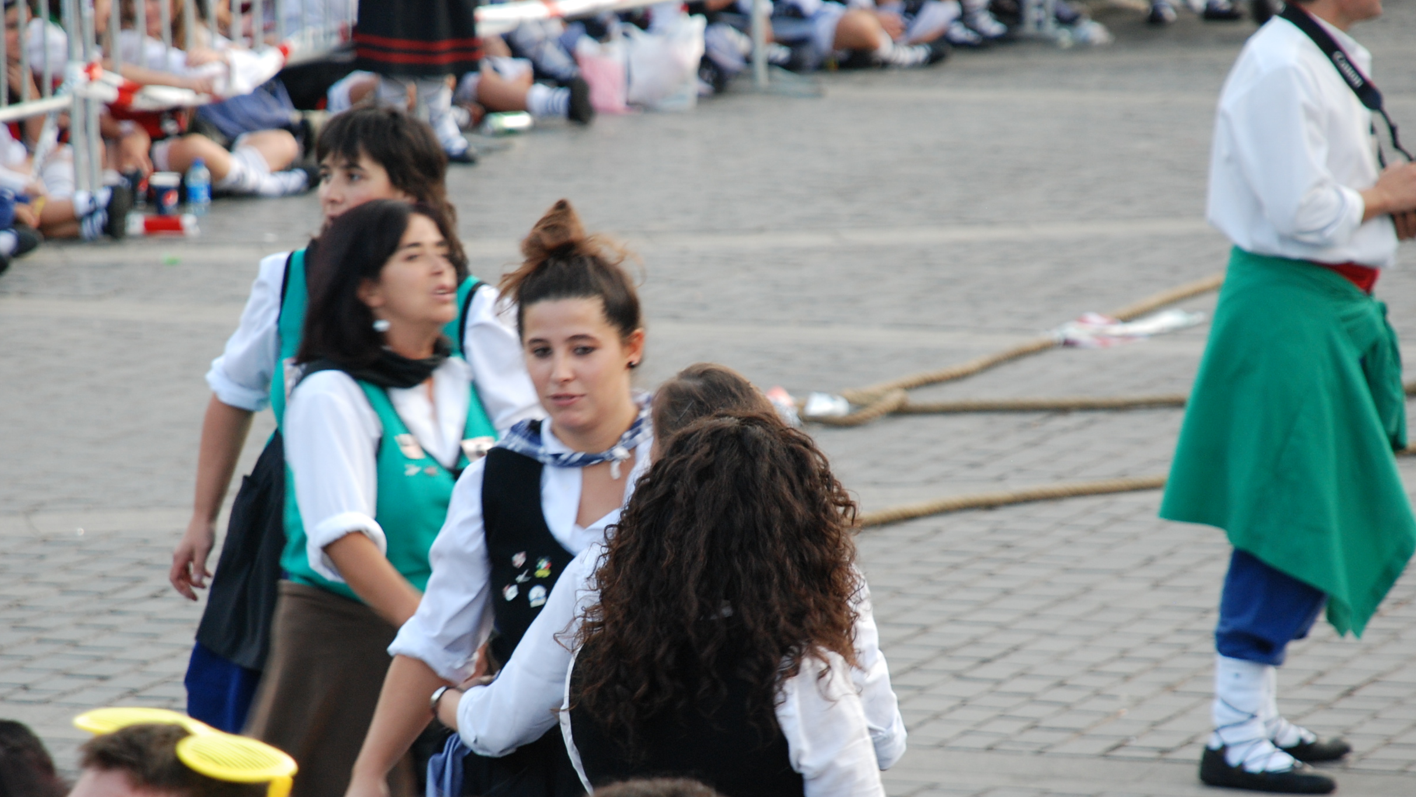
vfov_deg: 4.8
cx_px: 660
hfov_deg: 8.5
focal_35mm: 254
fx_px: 9523
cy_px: 481
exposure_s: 1/60
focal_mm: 135
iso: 400
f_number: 5.6
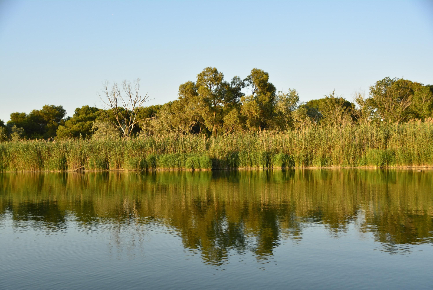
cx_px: 216
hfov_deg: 44.9
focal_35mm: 44
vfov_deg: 30.9
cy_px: 145
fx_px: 524
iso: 320
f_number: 5.6
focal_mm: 29
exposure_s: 1/400
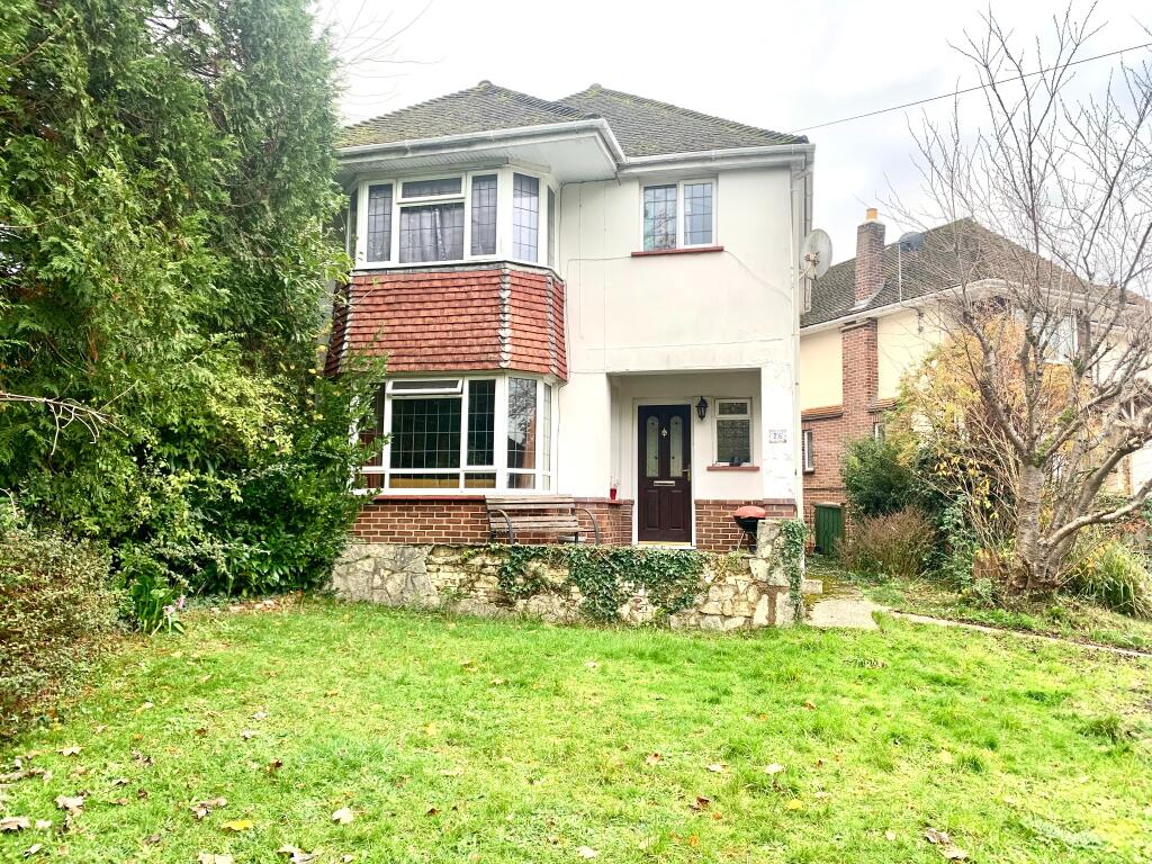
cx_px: 576
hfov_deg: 67.3
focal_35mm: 26
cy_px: 432
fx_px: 865
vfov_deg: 53.1
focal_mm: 4.25
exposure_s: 1/121
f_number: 1.8
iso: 50
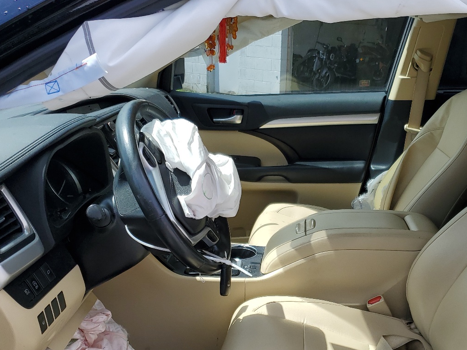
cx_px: 288
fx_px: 553
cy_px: 250
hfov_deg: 45.4
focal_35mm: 41
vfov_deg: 34.6
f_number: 1.5
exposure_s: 1/2000
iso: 50
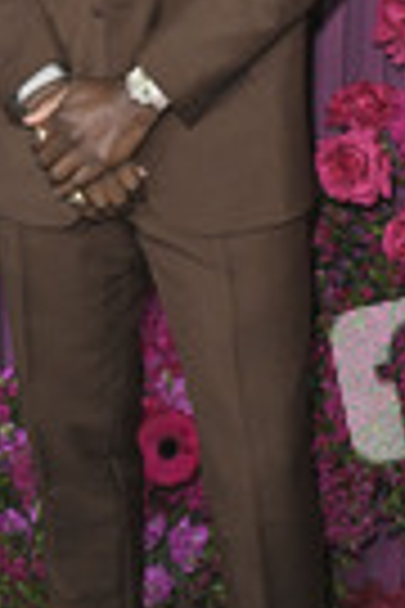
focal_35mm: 104
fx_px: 1755
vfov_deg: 19.5
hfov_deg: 13.2
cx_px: 153
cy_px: 131
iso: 2500
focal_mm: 35
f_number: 5.6
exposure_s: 1/320
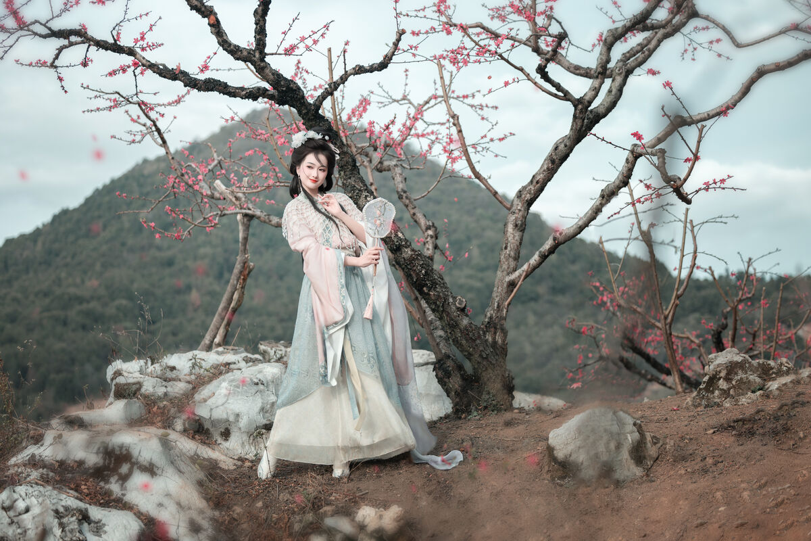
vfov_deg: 19.7
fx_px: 1554
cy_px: 270
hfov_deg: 29.2
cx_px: 406
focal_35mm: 69
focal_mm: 70
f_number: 2.8
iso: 50
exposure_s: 1/640
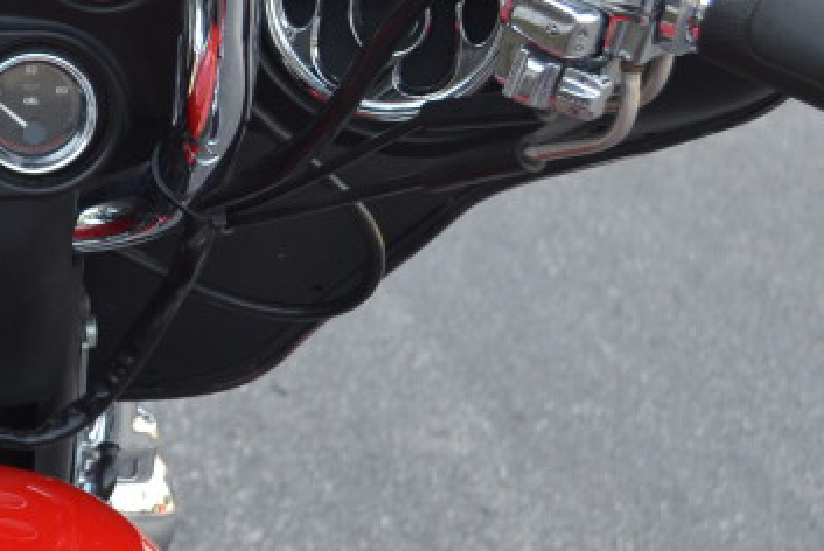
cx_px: -282
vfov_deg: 8.4
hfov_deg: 12.2
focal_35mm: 163
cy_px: 205
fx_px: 3734
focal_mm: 32
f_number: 5.6
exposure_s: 1/125
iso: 160
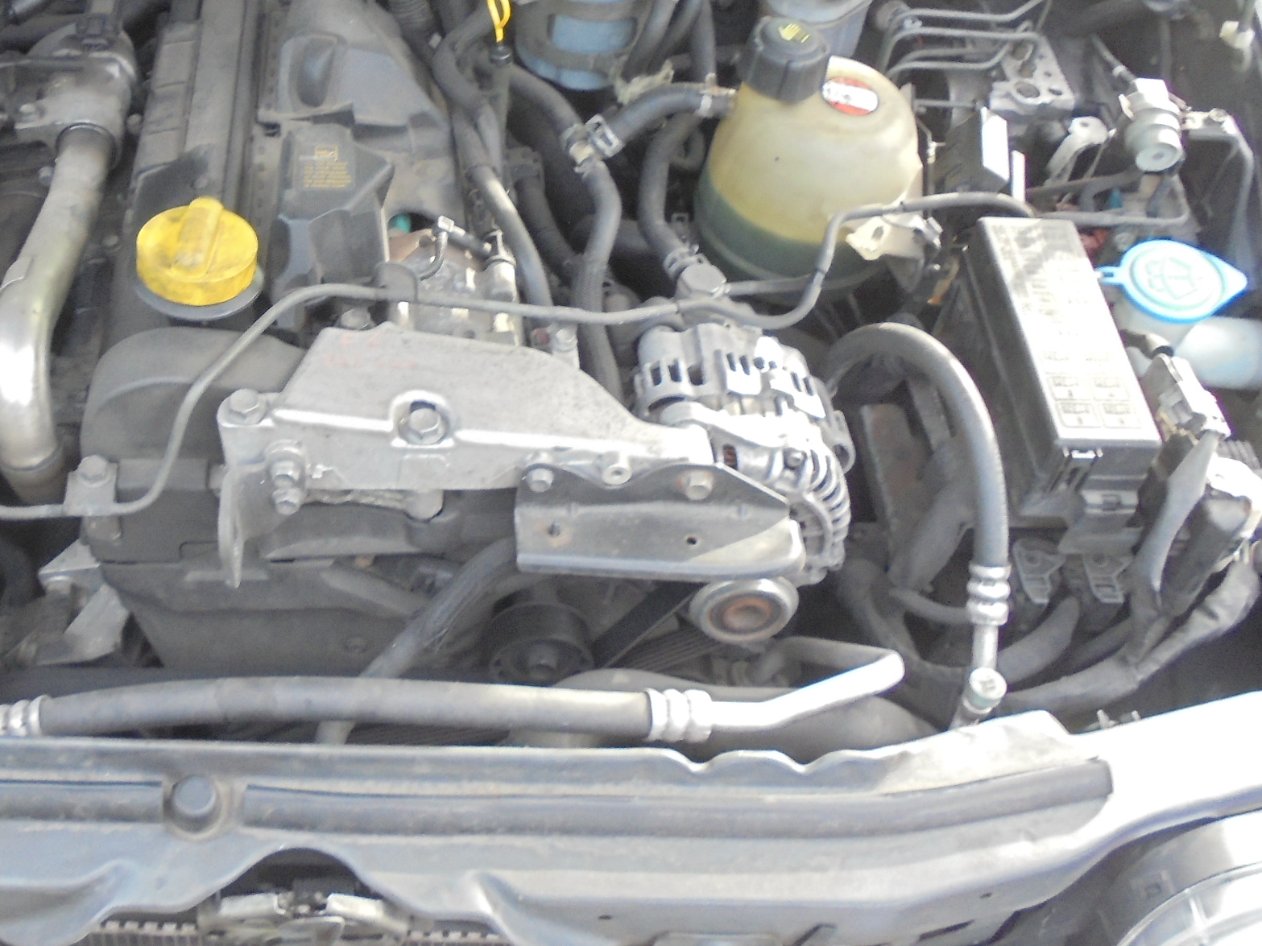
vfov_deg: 33.2
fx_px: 1568
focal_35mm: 43
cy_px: 286
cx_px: 345
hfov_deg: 42.7
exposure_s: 1/40
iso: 200
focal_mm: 4.6
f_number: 3.5
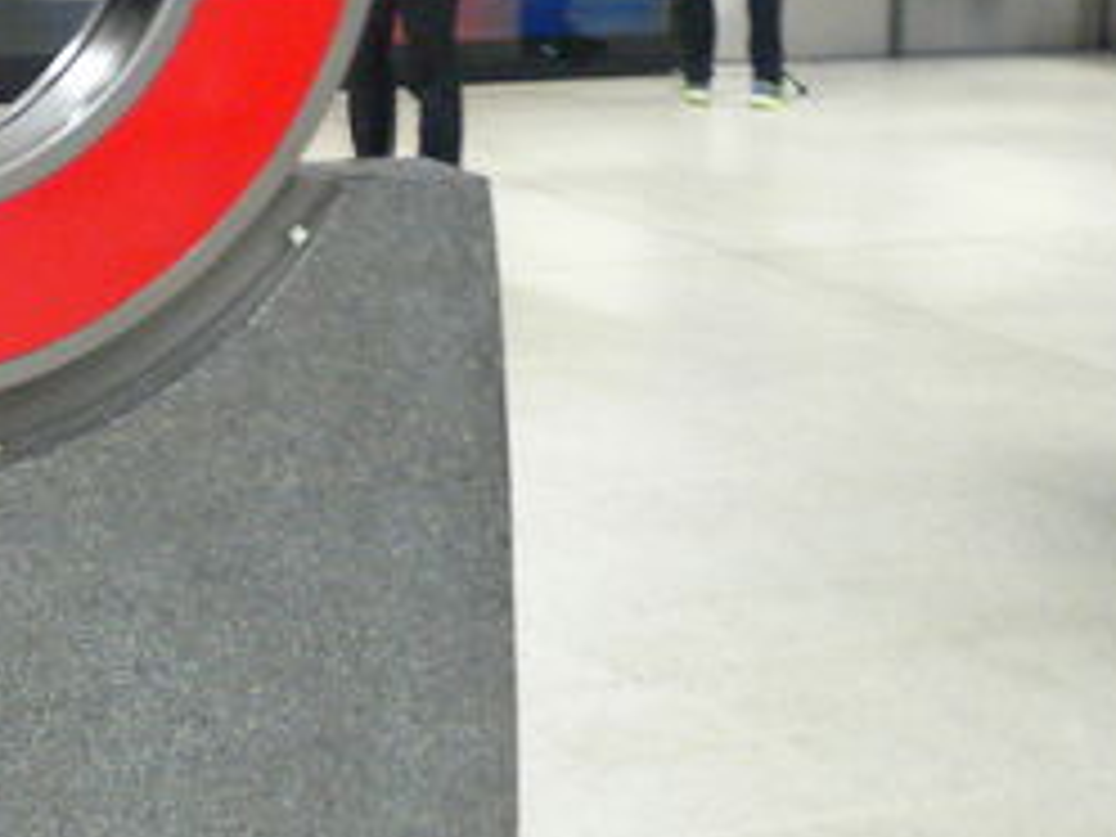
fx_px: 2869
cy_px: -83
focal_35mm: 89
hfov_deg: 21.0
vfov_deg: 16.1
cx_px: -90
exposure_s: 1/10
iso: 200
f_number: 2.8
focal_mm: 6.3
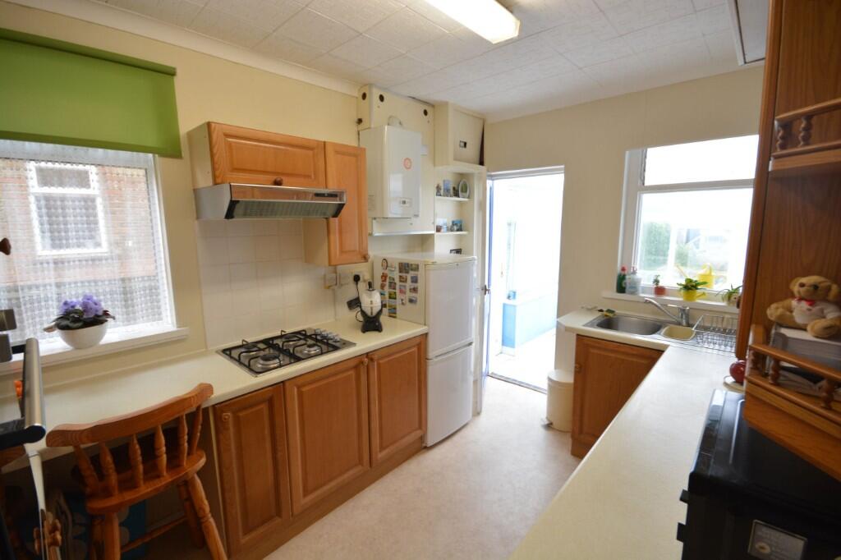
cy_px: 280
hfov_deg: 100.4
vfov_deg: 77.3
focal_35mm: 15
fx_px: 350
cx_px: 420
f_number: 8
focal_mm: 10
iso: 400
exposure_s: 1/20
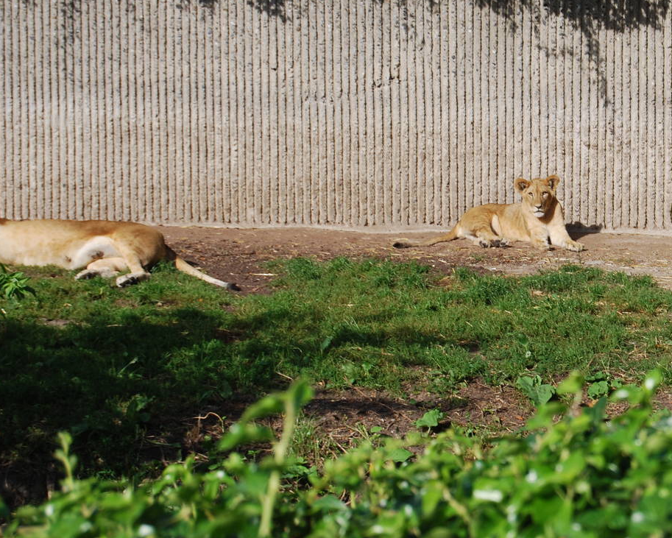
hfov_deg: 14.1
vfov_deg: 11.4
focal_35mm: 136
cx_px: 546
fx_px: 2702
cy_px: 197
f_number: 8
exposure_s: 1/250
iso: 100
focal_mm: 55
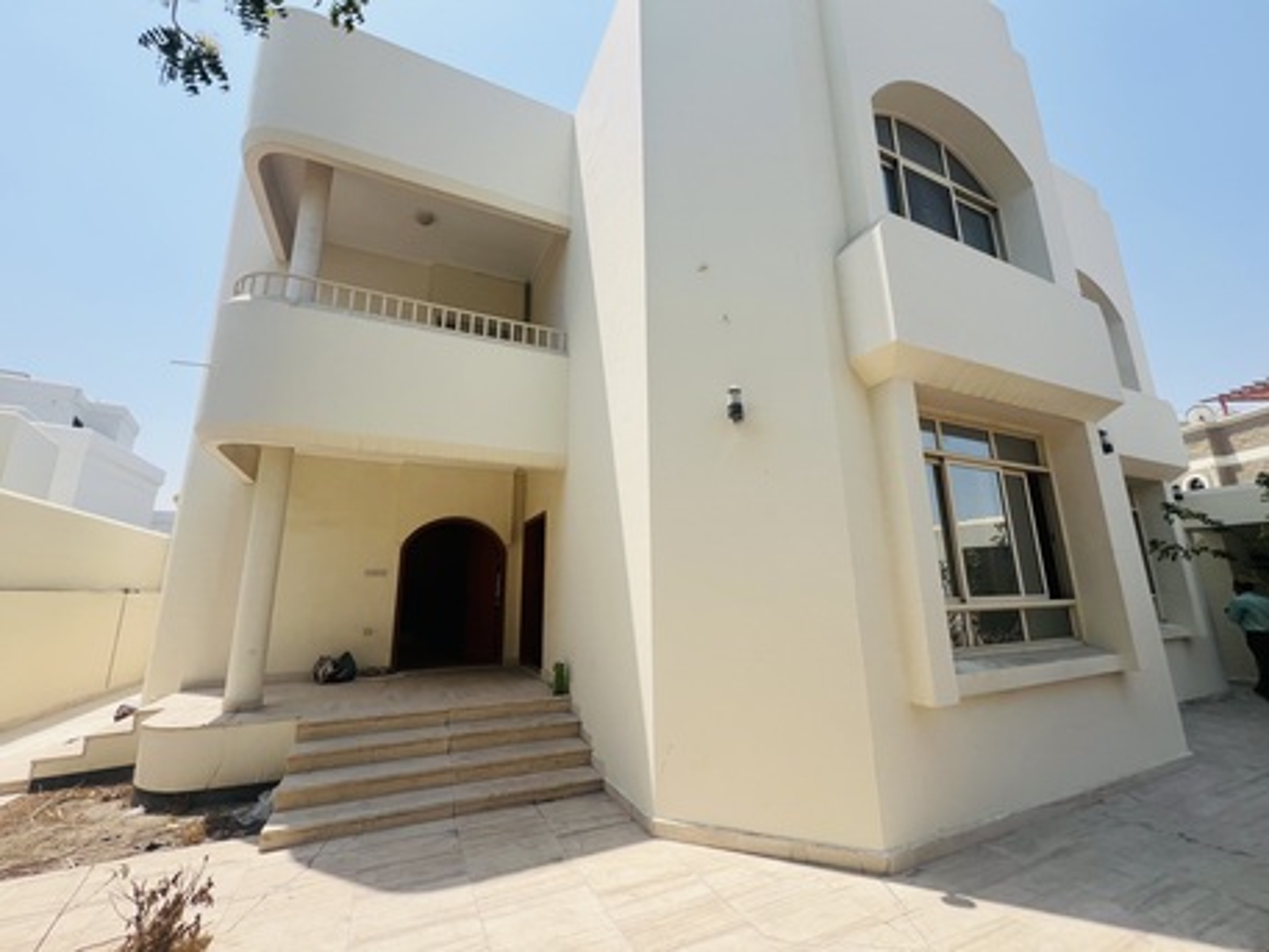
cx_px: 634
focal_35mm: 13
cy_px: 476
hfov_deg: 106.2
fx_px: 477
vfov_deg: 89.9
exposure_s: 1/1815
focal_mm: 1.57
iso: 32
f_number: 1.8
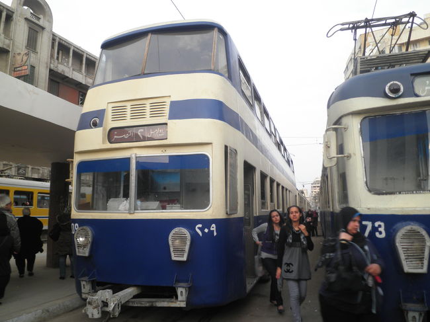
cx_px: 215
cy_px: 161
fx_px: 323
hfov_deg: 67.3
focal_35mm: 26
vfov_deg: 53.0
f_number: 7.9
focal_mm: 4.7
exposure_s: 1/40
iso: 64
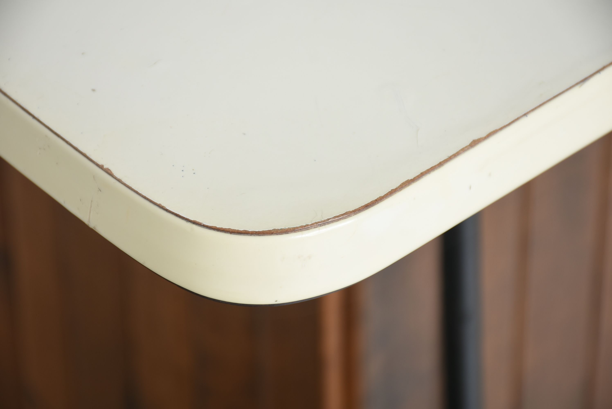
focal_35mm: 210
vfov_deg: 6.6
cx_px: 306
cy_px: 204
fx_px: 3573
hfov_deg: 9.8
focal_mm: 140
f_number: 8
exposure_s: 1/160
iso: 200
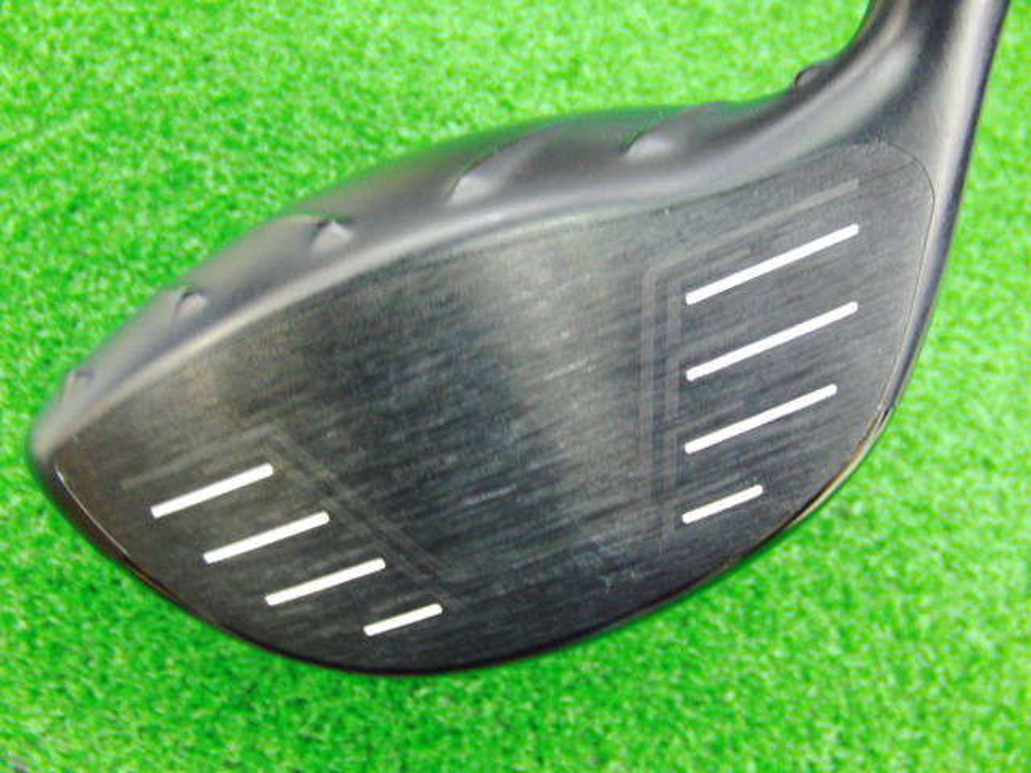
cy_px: 386
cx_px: 516
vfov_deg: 38.7
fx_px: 1102
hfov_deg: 50.1
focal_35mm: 37
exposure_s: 1/10
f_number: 3.6
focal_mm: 6.42
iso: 400
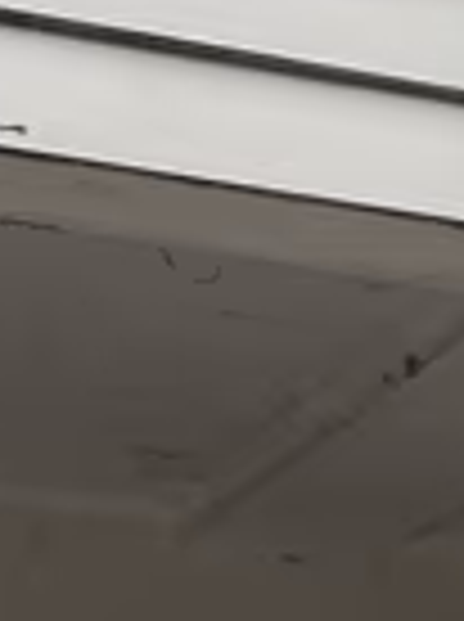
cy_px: -639
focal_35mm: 151
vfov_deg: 11.7
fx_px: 2707
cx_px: 779
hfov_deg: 9.4
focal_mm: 5.7
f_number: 1.5
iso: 40
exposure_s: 1/202
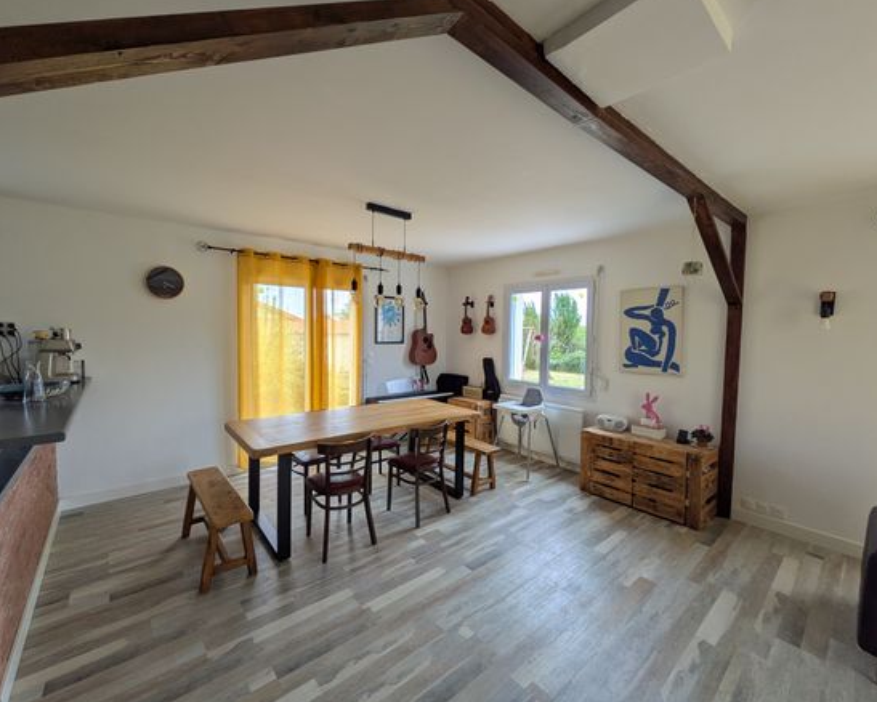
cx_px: 426
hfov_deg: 96.8
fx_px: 389
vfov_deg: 84.1
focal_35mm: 15
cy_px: 350
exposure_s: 1/100
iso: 49
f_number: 2.2
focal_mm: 1.83
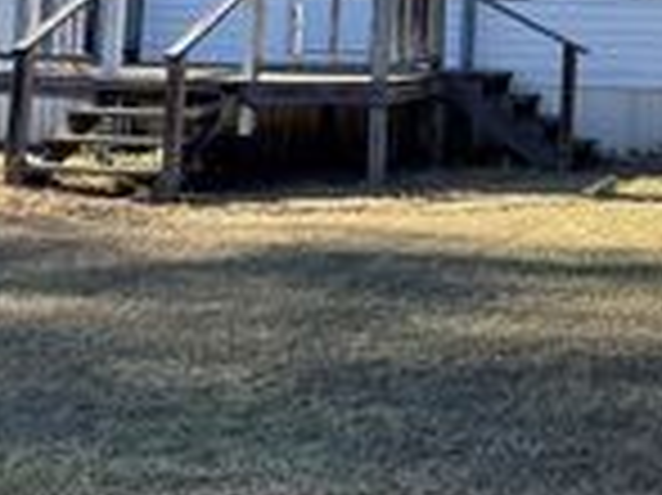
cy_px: -164
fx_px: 1624
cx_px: 878
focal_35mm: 85
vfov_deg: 16.3
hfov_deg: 20.8
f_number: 1.6
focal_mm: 5.1
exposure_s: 1/1493
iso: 32
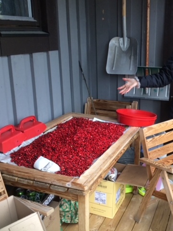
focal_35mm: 43
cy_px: 116
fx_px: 287
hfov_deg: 33.1
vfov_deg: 43.9
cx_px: 123
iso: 32
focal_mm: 3.3
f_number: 2.4
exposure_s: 1/50
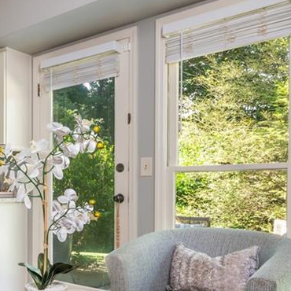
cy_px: 183
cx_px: 17
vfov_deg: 41.5
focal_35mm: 40
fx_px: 380
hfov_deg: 38.3
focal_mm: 17
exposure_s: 1/3
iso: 800
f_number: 10
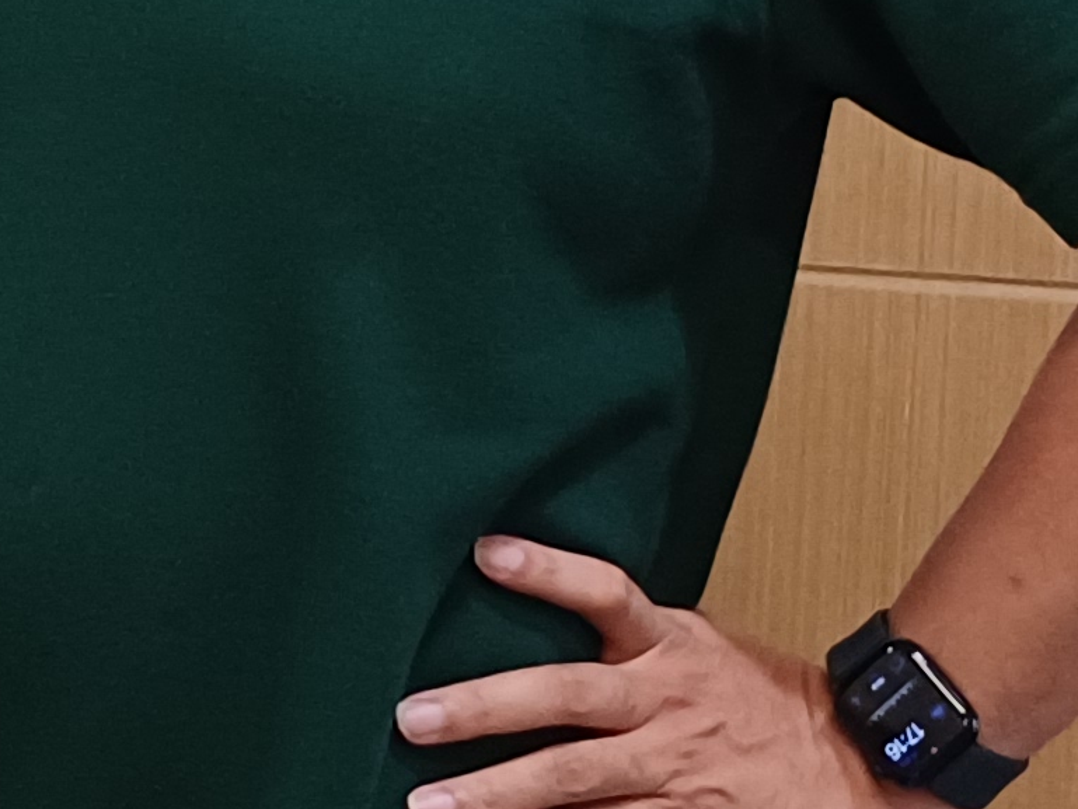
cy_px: -136
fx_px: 4049
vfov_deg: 11.2
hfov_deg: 14.5
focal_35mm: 130
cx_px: -335
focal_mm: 4.65
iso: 500
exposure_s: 1/24
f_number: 1.8
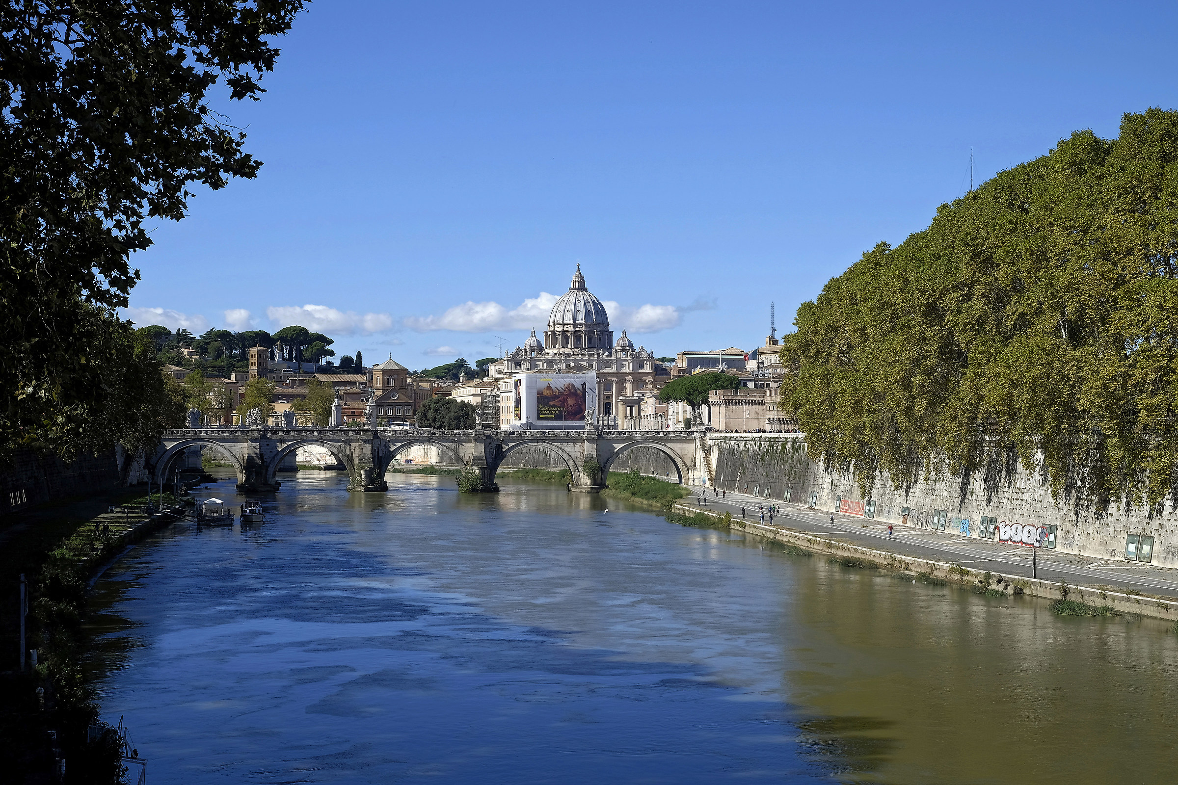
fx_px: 1669
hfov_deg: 38.9
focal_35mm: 51
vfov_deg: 26.5
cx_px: 589
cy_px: 392
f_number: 11
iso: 200
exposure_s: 1/220
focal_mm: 34.3
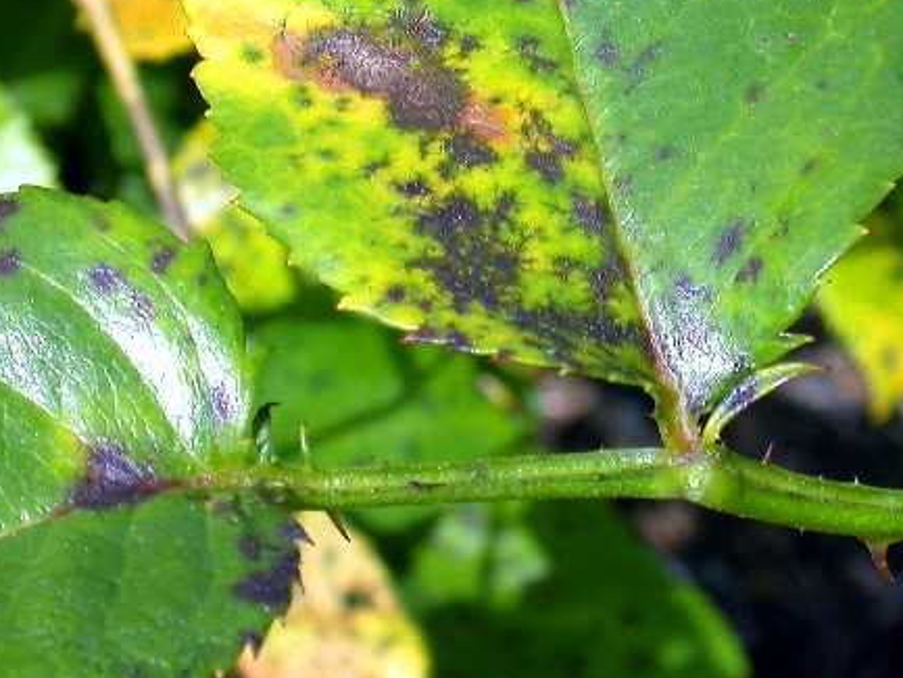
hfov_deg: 13.7
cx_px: 555
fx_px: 3757
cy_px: 127
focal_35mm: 144
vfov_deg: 10.3
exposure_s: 1/177
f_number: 7.9
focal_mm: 16.2
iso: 100
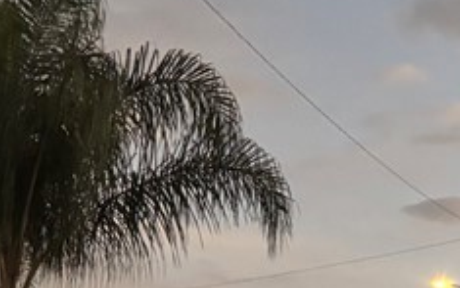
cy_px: 425
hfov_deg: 15.9
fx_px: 1505
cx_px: 697
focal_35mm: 120
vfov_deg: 10.6
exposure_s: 1/30
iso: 640
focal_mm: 5.96
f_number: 1.6
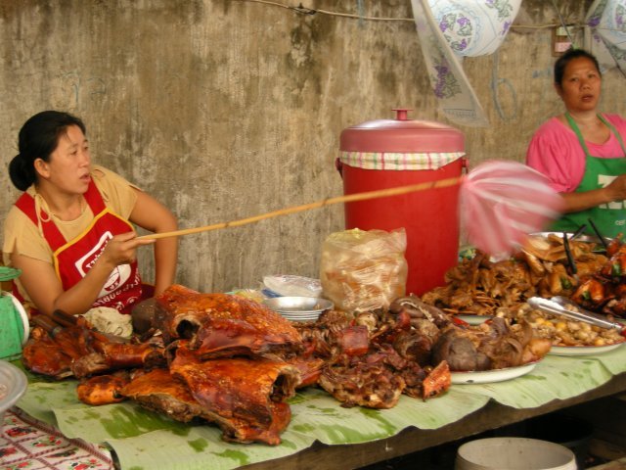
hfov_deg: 31.2
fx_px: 1121
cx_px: 313
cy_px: 235
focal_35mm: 62
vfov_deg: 23.7
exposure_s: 1/51
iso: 64
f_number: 3.5
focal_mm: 12.9
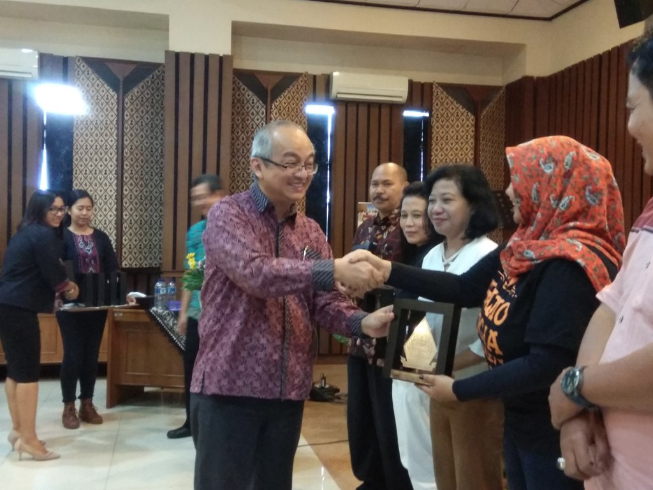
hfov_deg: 79.0
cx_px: 326
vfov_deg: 63.4
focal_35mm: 21
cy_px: 245
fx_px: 396
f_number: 2
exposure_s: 1/14
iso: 1250
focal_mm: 3.57
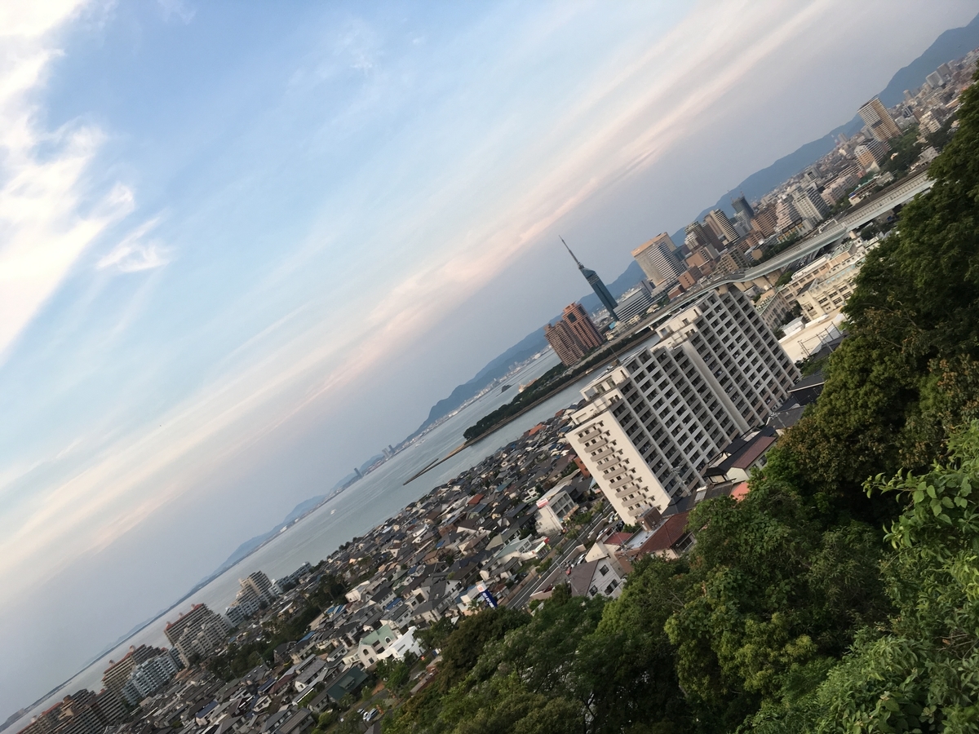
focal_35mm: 29
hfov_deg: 61.7
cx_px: 490
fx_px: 820
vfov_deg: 48.2
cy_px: 367
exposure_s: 1/120
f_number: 2.2
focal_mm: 4.15
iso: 25
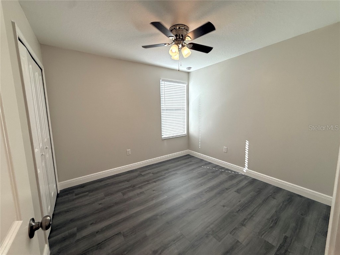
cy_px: 128
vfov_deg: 85.7
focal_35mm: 14
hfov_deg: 102.1
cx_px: 170
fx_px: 138
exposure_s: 1/155
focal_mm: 2.22
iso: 64
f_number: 2.2
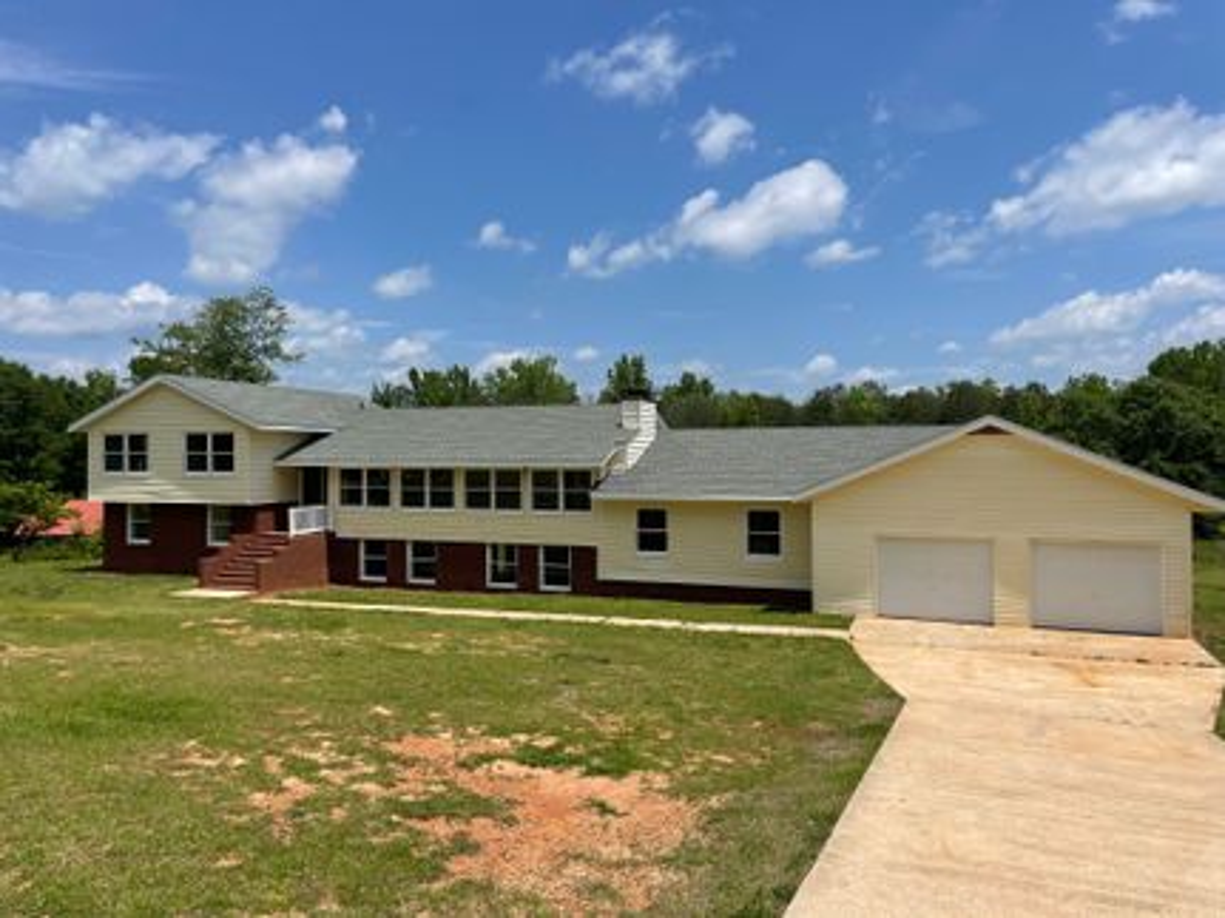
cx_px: 612
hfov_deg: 67.3
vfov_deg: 53.0
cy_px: 459
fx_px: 920
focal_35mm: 26
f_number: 1.6
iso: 32
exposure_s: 1/5051
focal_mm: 4.2
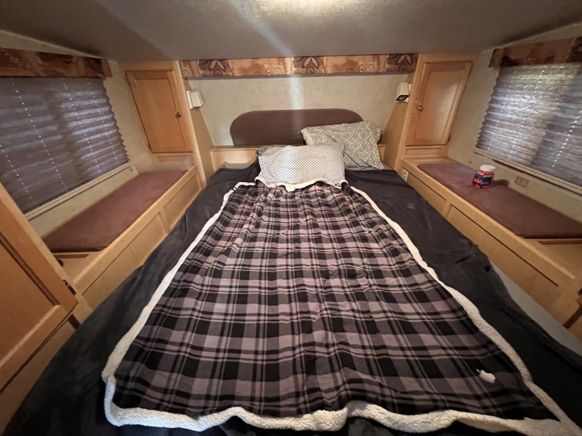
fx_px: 219
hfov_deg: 106.2
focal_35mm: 13
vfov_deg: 89.9
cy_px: 218
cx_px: 291
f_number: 1.8
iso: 1000
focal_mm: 1.57
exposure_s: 1/30
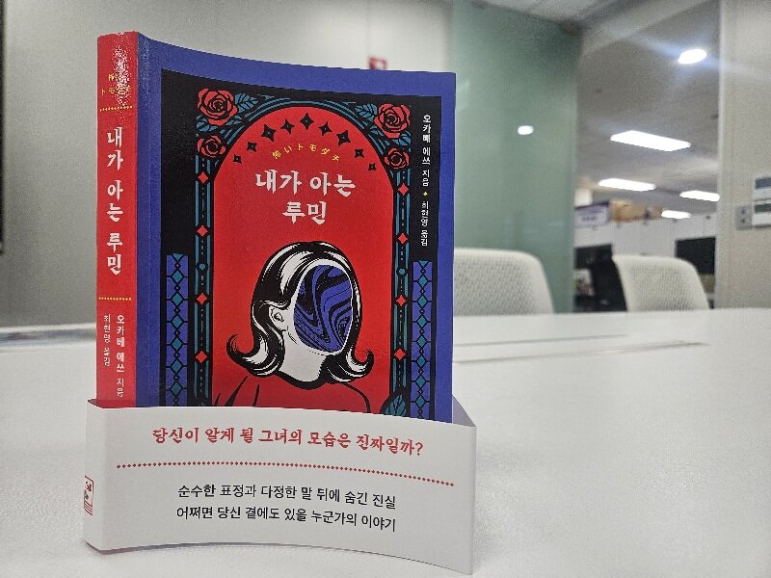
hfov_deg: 73.9
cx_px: 386
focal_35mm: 23
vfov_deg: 58.9
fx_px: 512
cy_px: 289
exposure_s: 1/120
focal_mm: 5.4
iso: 64
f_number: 1.8
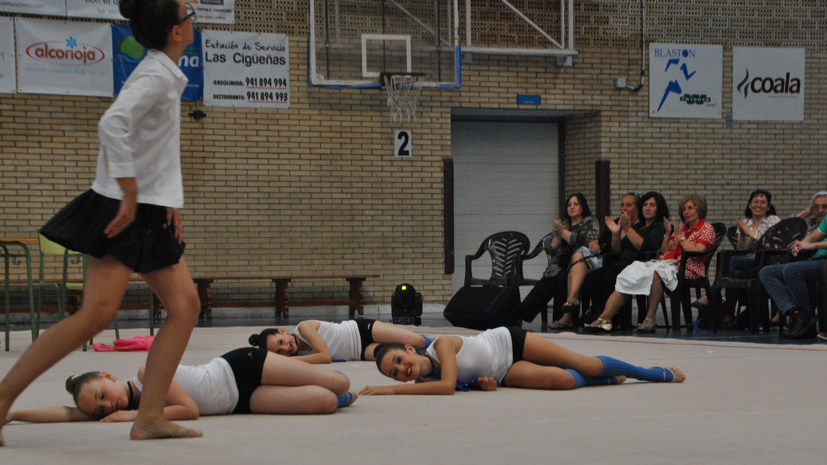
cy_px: 277
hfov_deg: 19.3
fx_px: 2434
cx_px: 413
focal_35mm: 111
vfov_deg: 10.9
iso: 800
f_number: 5
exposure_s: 1/200
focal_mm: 62
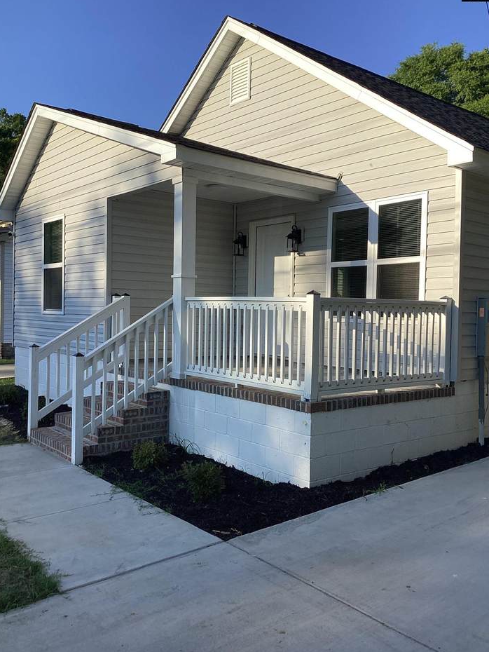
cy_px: 323
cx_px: 237
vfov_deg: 56.8
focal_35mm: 32
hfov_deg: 44.2
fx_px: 602
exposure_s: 1/1116
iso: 25
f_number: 2.4
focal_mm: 3.3
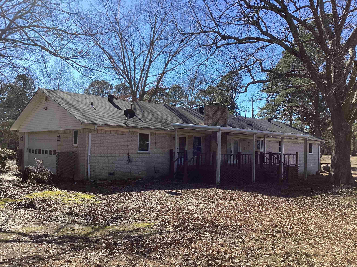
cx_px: 178
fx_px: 320
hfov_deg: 58.4
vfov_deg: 45.4
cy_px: 134
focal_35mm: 31
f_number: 2.4
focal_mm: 3.3
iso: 25
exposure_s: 1/741
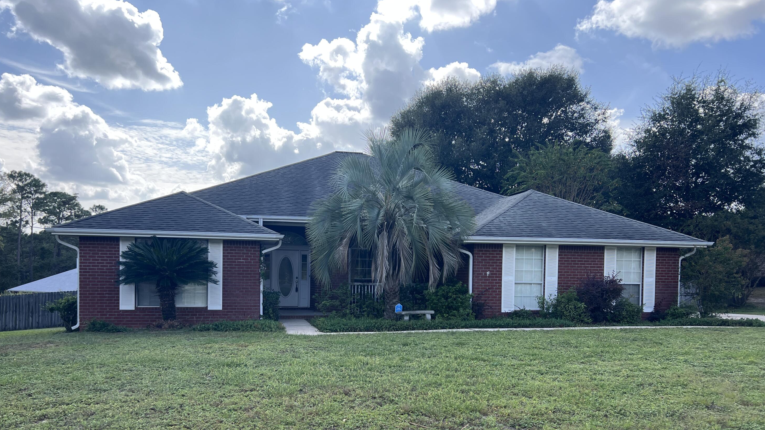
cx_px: 380
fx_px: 588
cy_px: 289
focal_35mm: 29
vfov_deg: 39.7
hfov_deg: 66.1
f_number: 1.5
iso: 50
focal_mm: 5.7
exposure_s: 1/1724
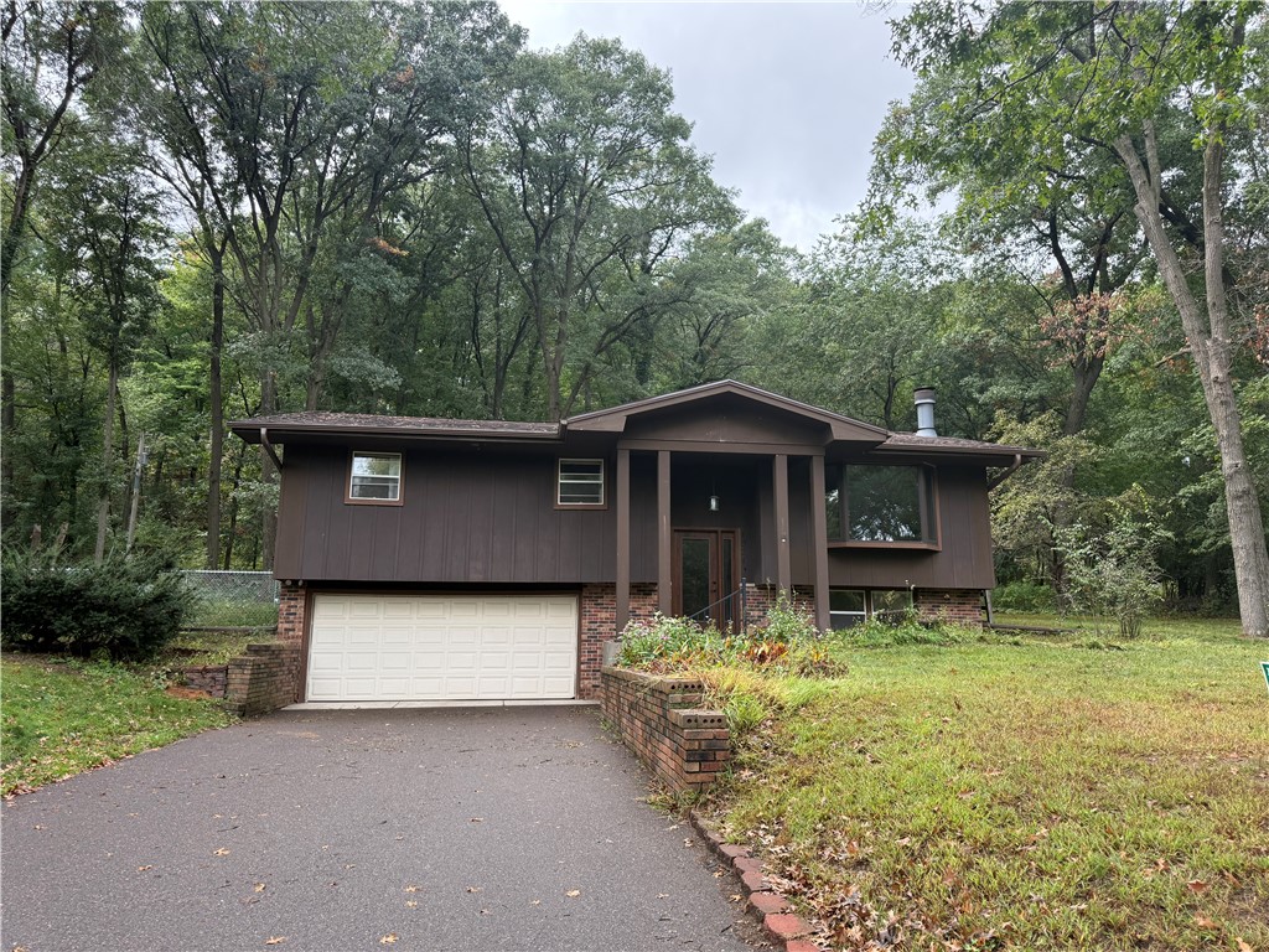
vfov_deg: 56.8
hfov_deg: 71.6
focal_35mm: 24
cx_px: 634
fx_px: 880
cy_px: 476
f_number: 1.78
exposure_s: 1/532
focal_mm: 6.76
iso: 100
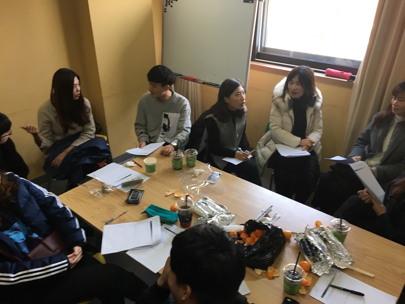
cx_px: 202
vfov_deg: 48.2
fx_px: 339
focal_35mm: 29
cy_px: 152
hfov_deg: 61.7
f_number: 2.2
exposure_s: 1/30
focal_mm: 4.15
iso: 50
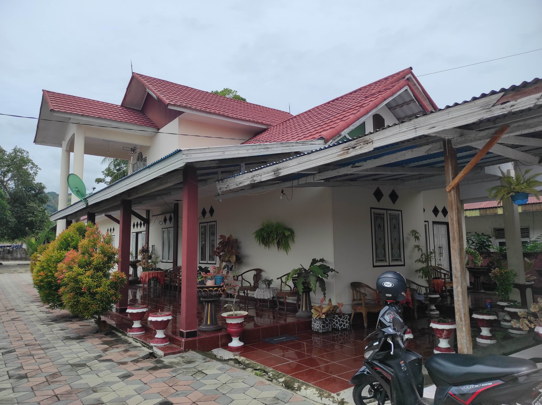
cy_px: 202
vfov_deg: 54.8
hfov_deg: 69.4
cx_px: 271
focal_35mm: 25
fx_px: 391
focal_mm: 5.43
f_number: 1.89
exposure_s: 1/2818
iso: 100
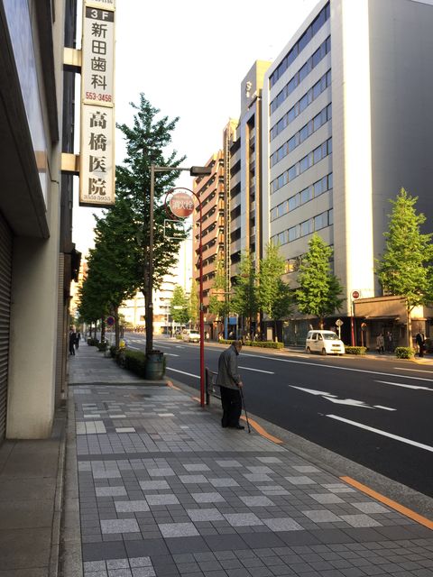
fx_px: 484
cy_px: 288
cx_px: 216
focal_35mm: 29
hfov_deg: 48.2
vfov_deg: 61.7
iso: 32
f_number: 2.2
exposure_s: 1/153
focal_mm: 4.15
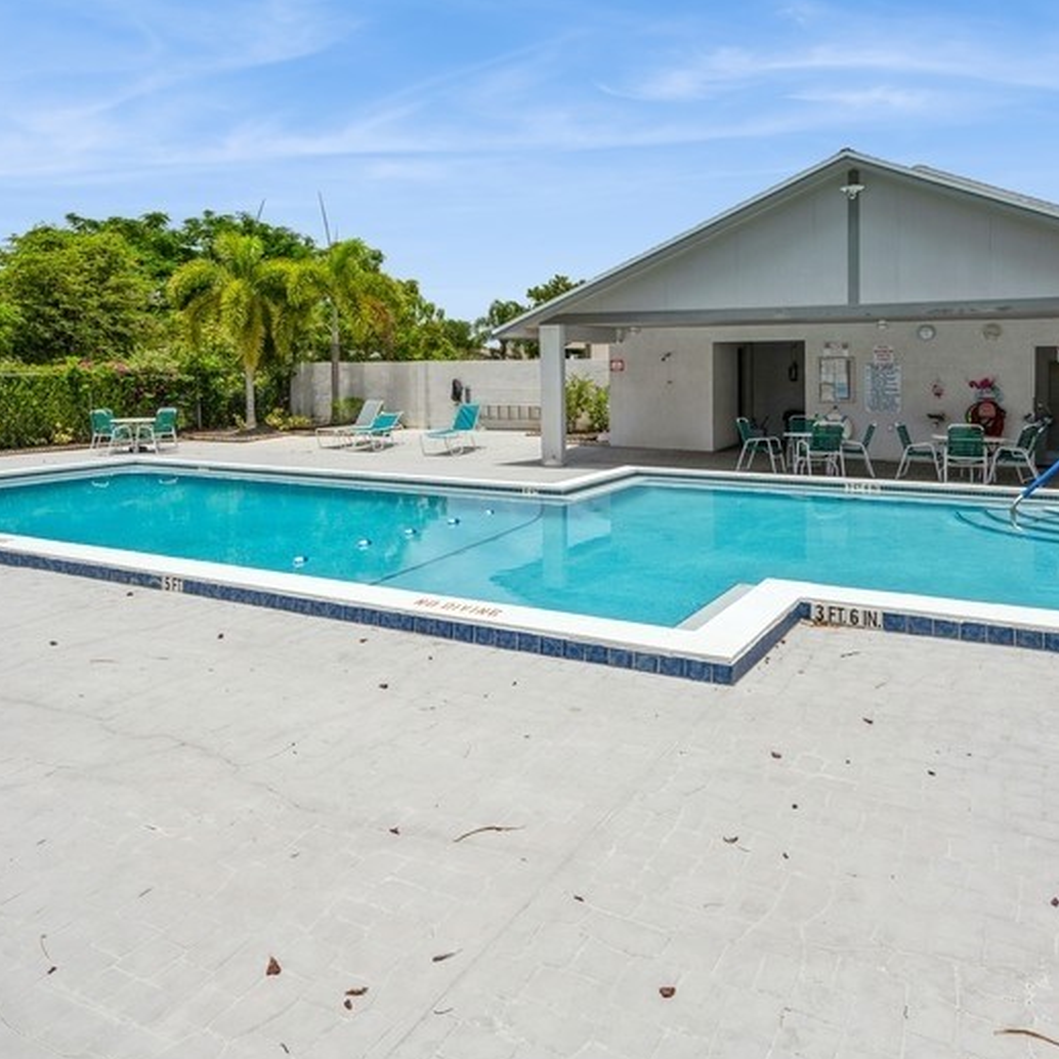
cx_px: 512
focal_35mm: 25
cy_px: 534
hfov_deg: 62.9
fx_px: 865
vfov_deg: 62.9
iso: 200
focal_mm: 19
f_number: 8
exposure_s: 1/1000
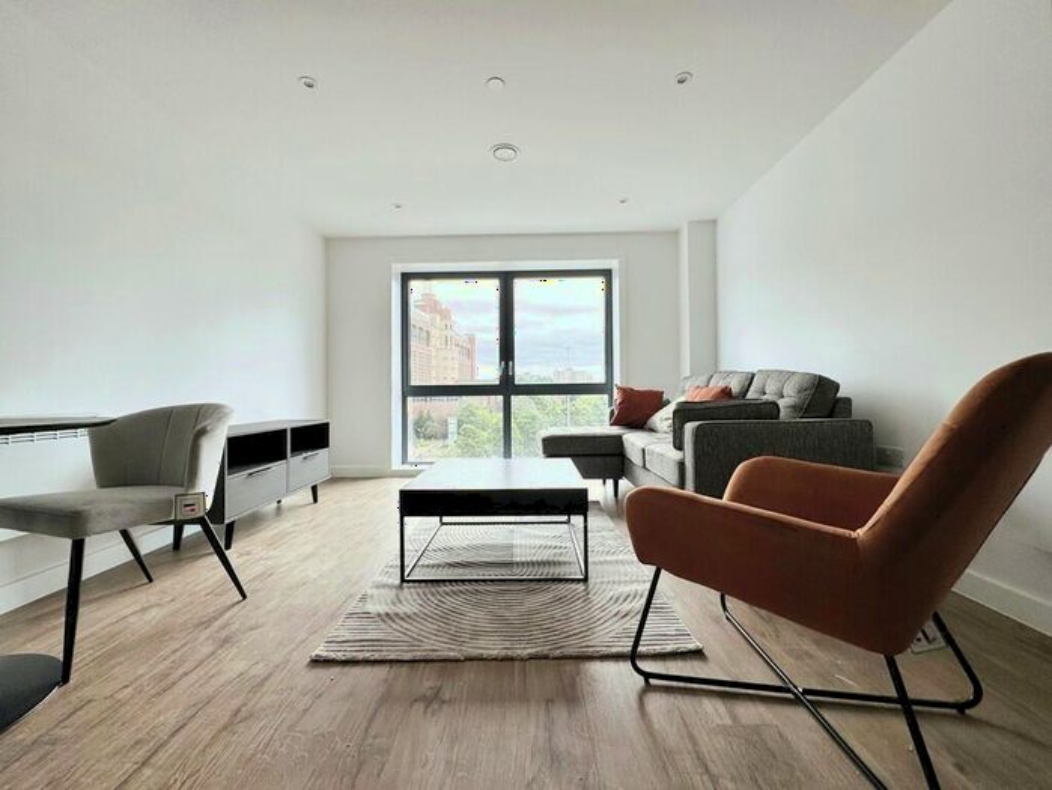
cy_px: 395
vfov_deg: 85.7
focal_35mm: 14
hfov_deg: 102.0
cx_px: 526
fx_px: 426
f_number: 2.2
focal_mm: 2.22
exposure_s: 1/152
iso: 40
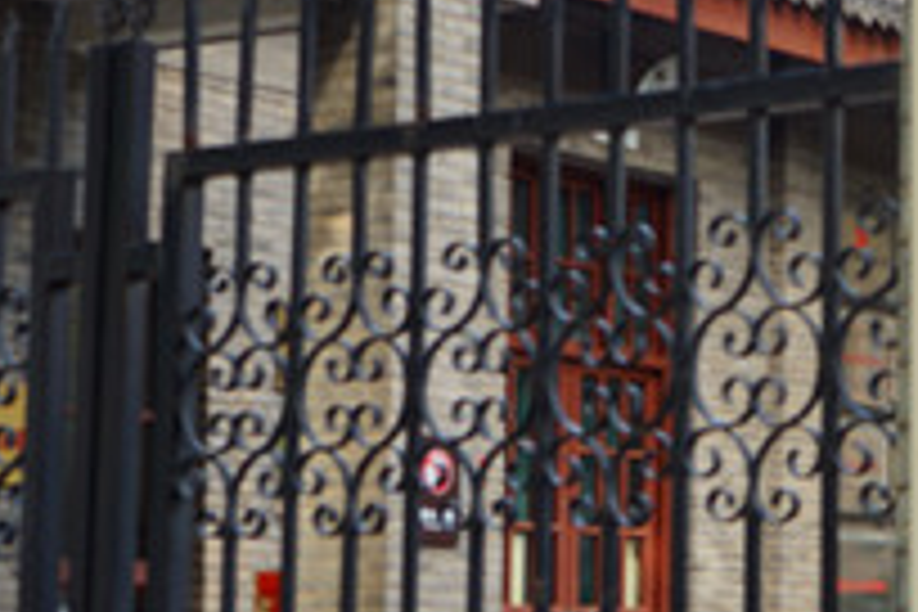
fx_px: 2907
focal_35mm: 114
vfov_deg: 12.0
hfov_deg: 17.7
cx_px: 801
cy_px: 333
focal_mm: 31
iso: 100
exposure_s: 1/60
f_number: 4.5
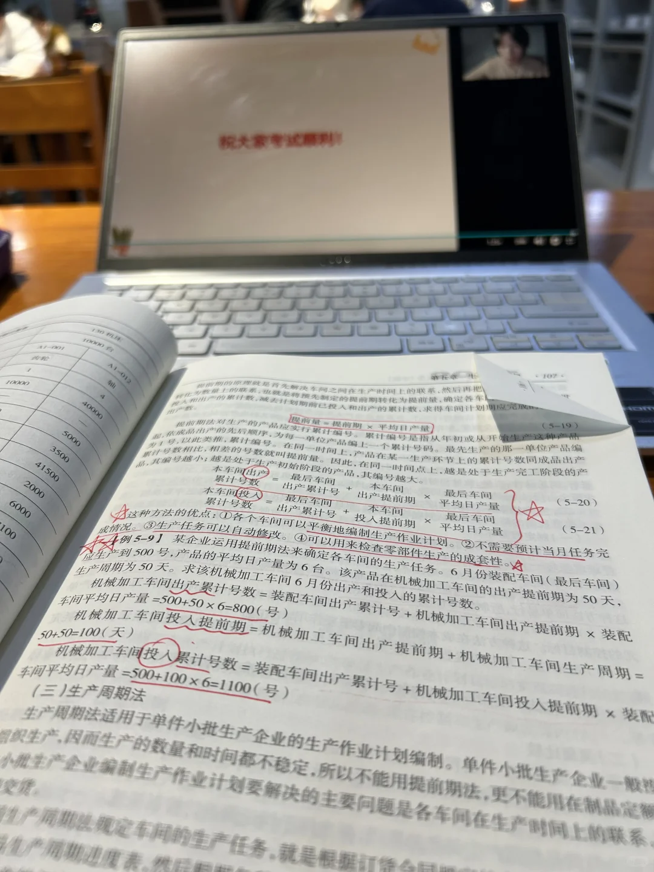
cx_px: 327
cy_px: 436
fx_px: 655
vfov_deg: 67.3
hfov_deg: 53.1
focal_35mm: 26
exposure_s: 1/100
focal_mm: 5.7
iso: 80
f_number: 1.5
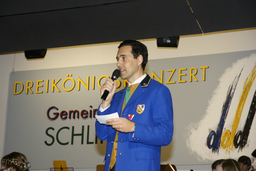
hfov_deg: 17.1
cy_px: 86
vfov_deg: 11.4
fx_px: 854
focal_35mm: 120
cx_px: 128
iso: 1000
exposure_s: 1/320
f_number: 7.1
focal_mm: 80
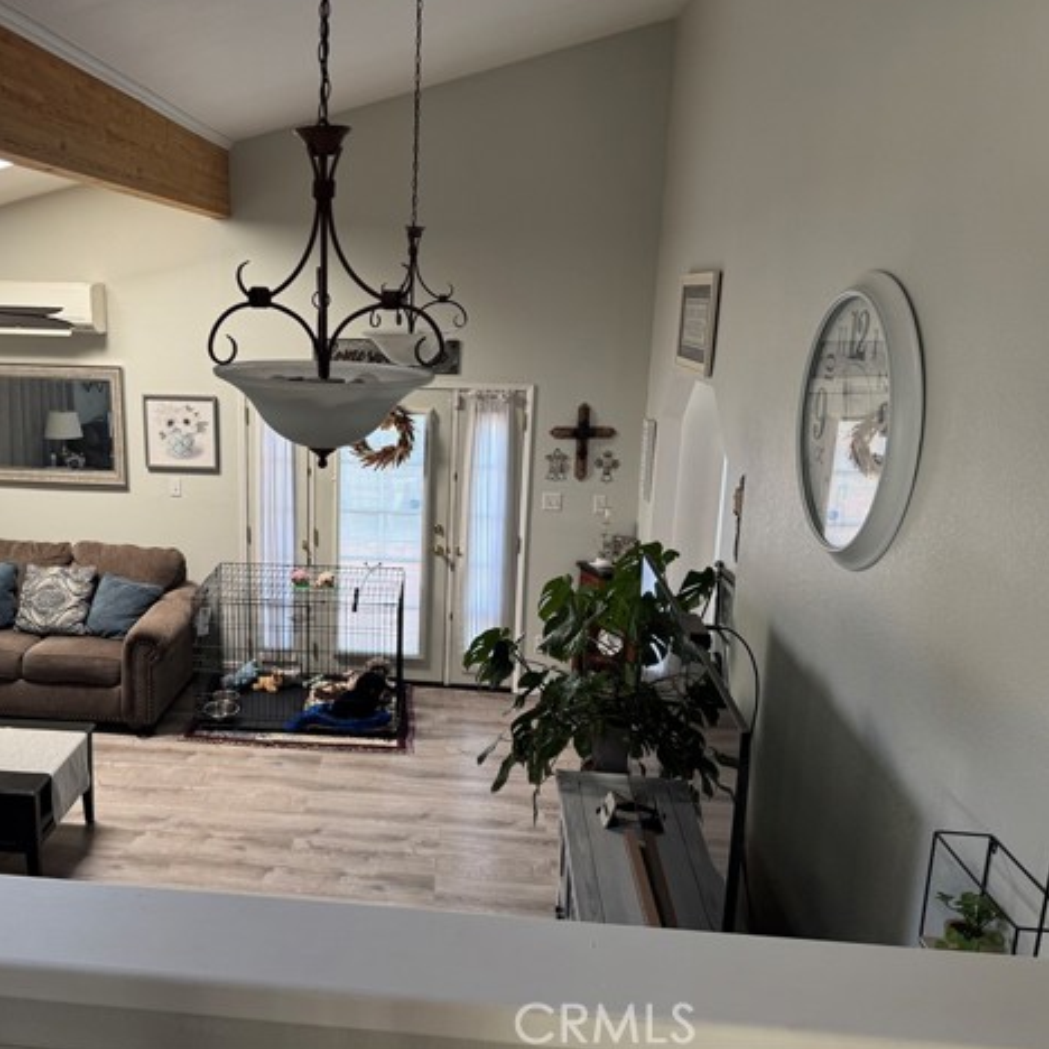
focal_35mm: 29
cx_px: 354
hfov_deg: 54.6
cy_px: 518
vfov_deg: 55.6
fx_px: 994
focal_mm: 6.76
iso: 125
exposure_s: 1/60
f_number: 1.78
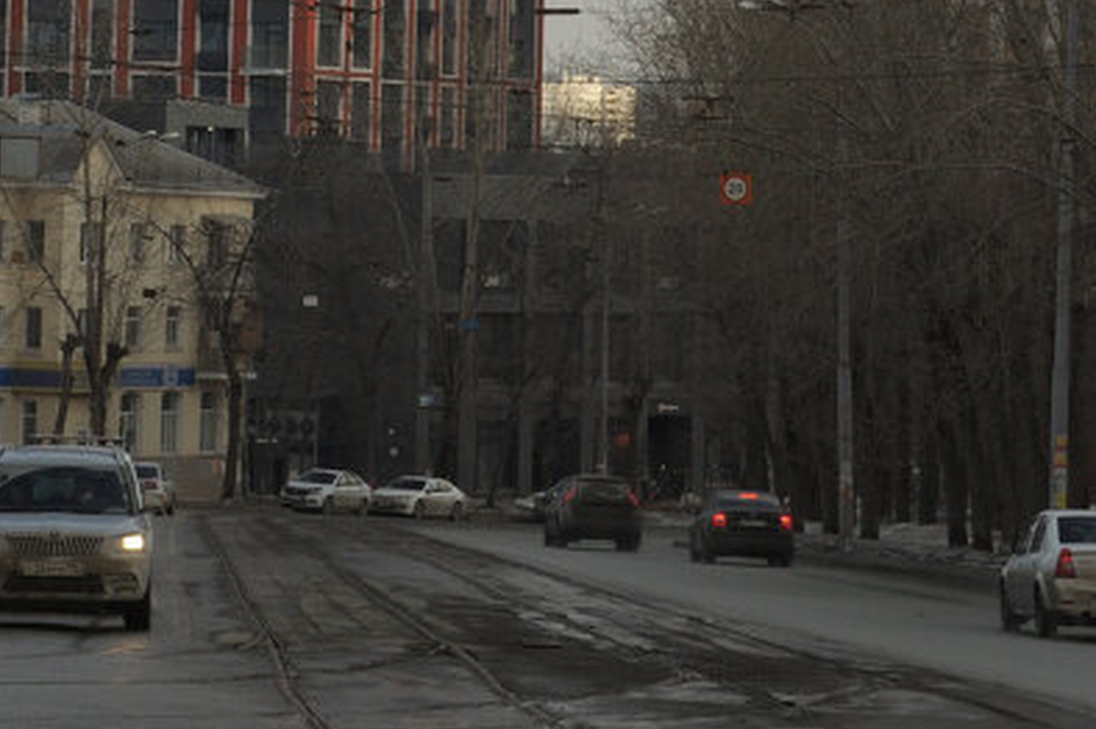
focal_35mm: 210
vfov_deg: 6.5
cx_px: 234
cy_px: -339
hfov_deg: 9.8
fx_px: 6388
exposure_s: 1/320
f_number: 6.3
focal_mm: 46
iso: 200
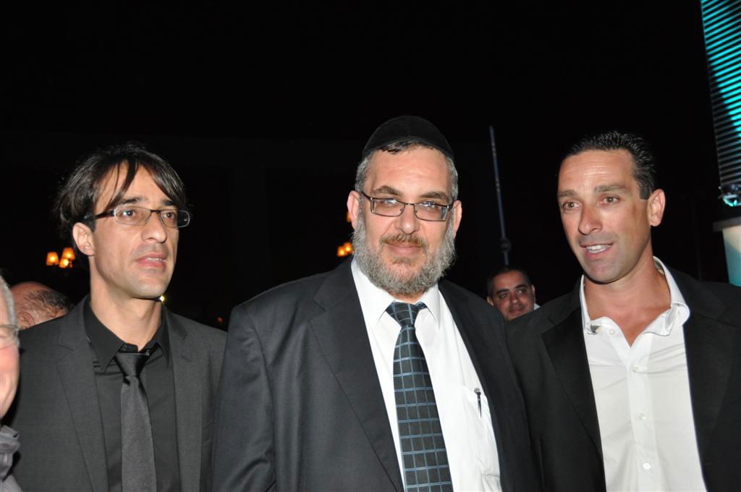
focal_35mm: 40
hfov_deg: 48.0
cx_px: 370
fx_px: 833
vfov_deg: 32.9
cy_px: 246
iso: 800
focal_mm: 27
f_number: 4
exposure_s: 1/60
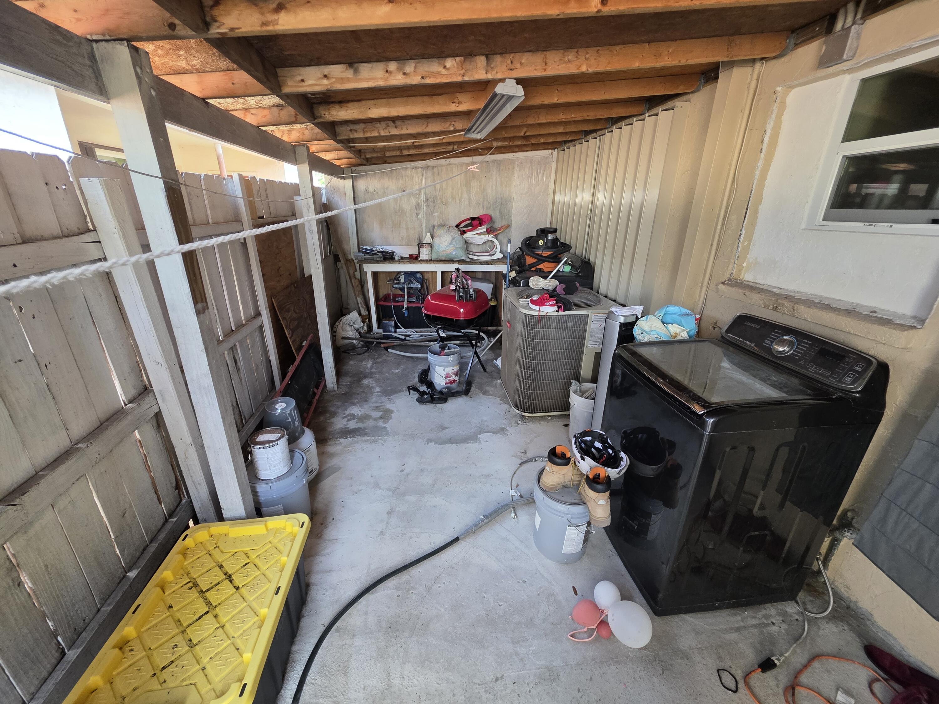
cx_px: 470
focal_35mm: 13
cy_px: 352
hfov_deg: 106.2
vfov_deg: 89.9
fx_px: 353
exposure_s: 1/120
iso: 250
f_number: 1.9
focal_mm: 2.2
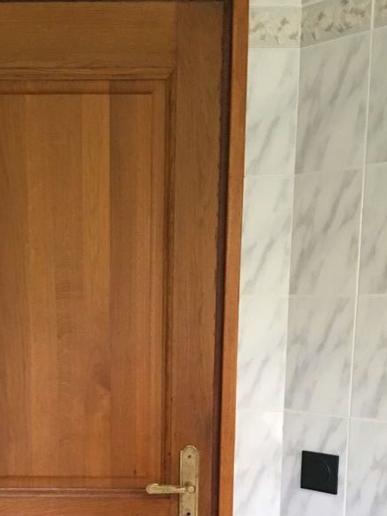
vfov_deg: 36.4
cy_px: 439
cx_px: 105
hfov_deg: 28.7
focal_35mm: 50
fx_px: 745
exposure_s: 1/8
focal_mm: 4.15
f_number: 2.2
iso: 125
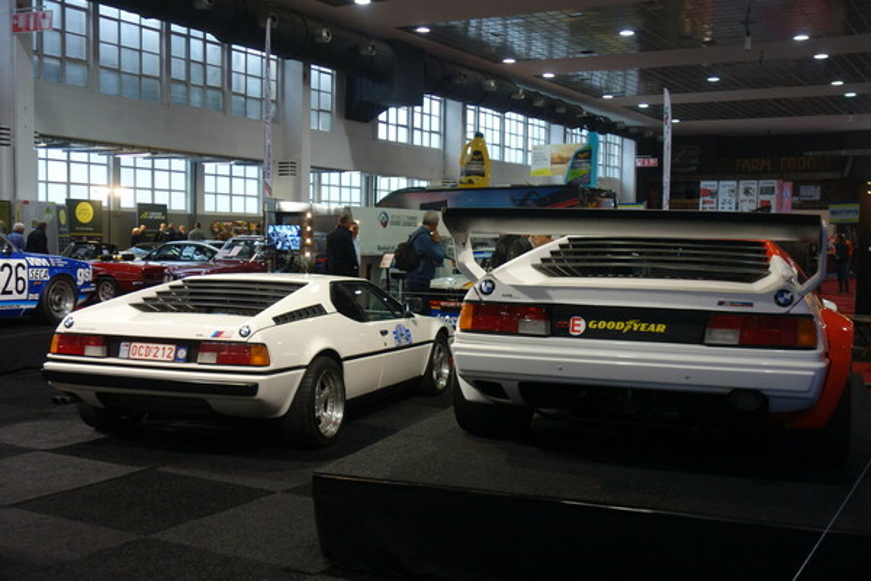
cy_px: 290
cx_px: 436
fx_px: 1016
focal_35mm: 42
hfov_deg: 46.4
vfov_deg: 31.9
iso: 320
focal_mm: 15.45
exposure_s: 1/50
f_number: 3.2
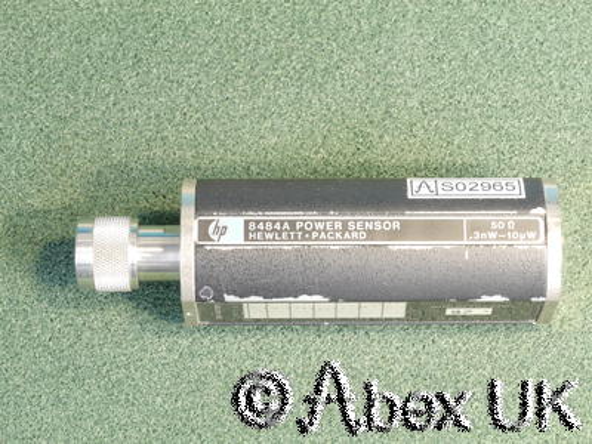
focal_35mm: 122
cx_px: 296
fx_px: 2086
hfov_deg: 16.1
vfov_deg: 12.1
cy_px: 222
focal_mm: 61
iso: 400
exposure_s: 2.5
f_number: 14
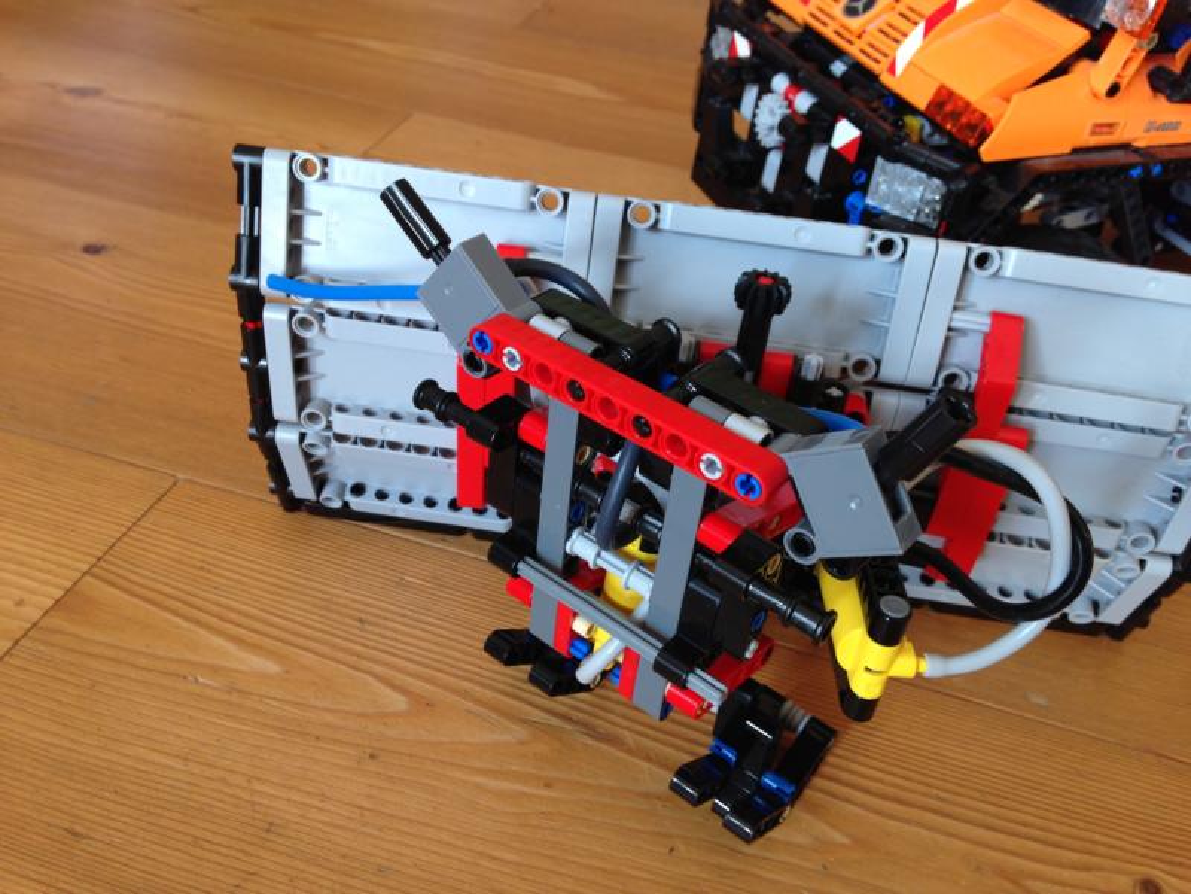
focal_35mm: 33
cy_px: 447
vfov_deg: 42.9
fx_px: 1135
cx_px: 596
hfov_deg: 55.4
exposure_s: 1/24
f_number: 2.4
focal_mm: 4.12
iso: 50
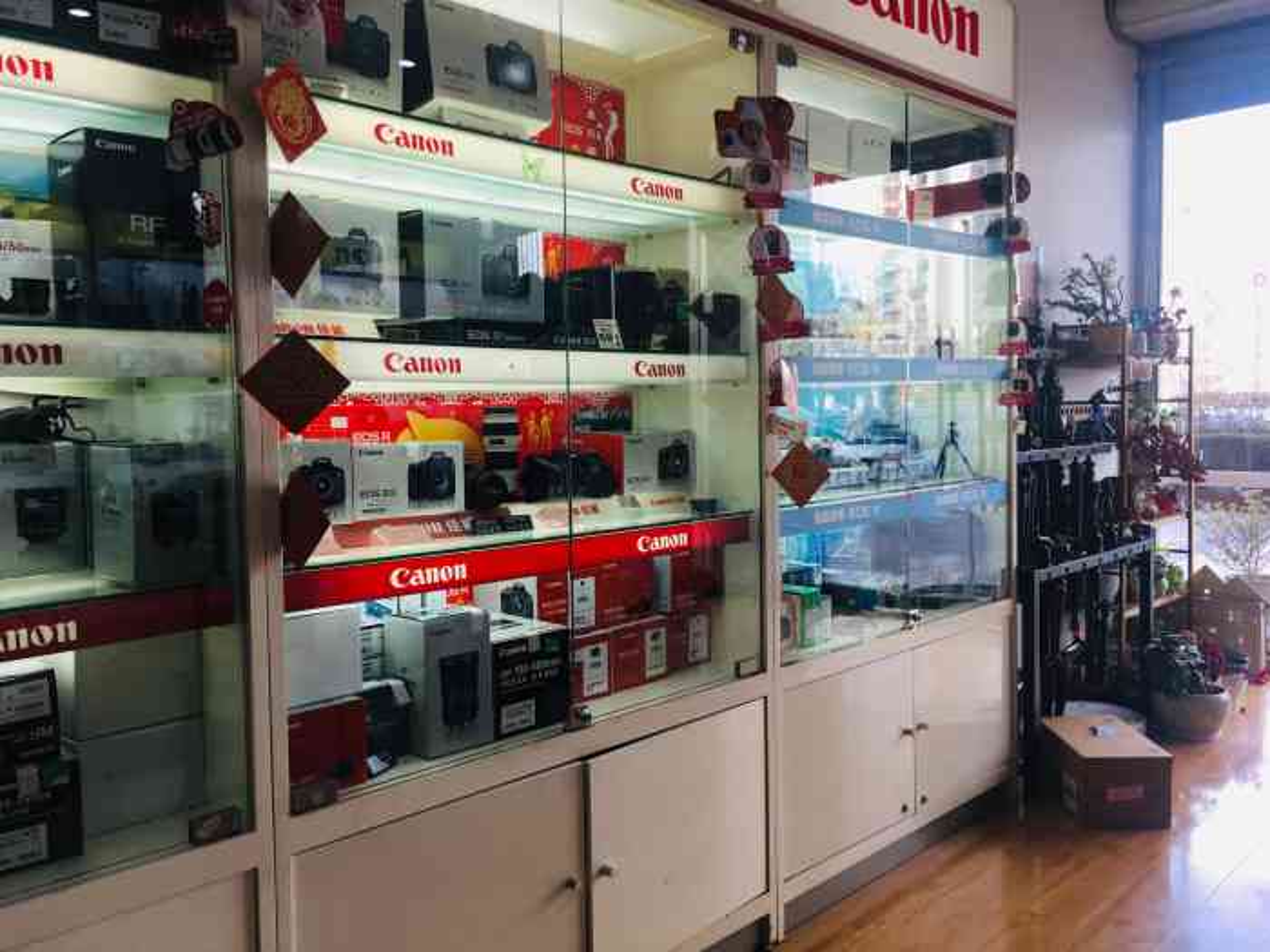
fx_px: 1064
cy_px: 476
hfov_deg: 61.7
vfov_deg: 48.2
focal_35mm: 29
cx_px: 635
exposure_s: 1/100
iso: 32
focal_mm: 4.15
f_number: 2.2
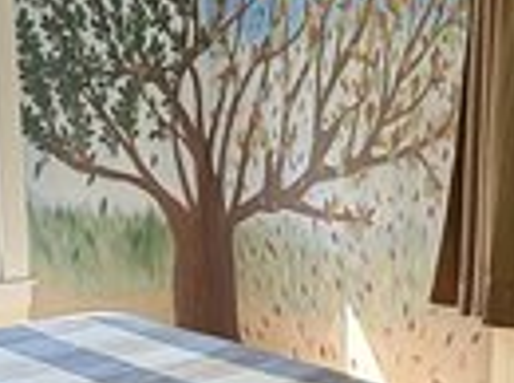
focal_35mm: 69
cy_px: 328
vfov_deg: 20.9
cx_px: 328
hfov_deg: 28.1
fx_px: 1023
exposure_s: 1/121
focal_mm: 2.22
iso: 64
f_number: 2.2
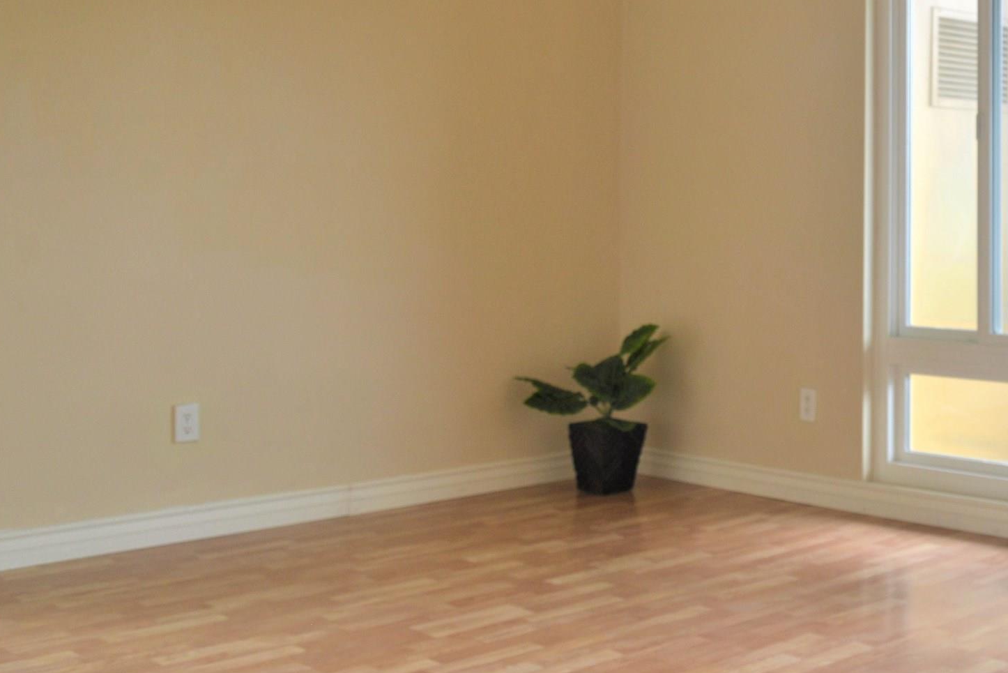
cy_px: 146
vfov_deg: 26.1
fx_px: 1428
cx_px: 986
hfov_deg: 35.5
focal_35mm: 51
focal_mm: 24
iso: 400
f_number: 4.5
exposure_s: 1/80
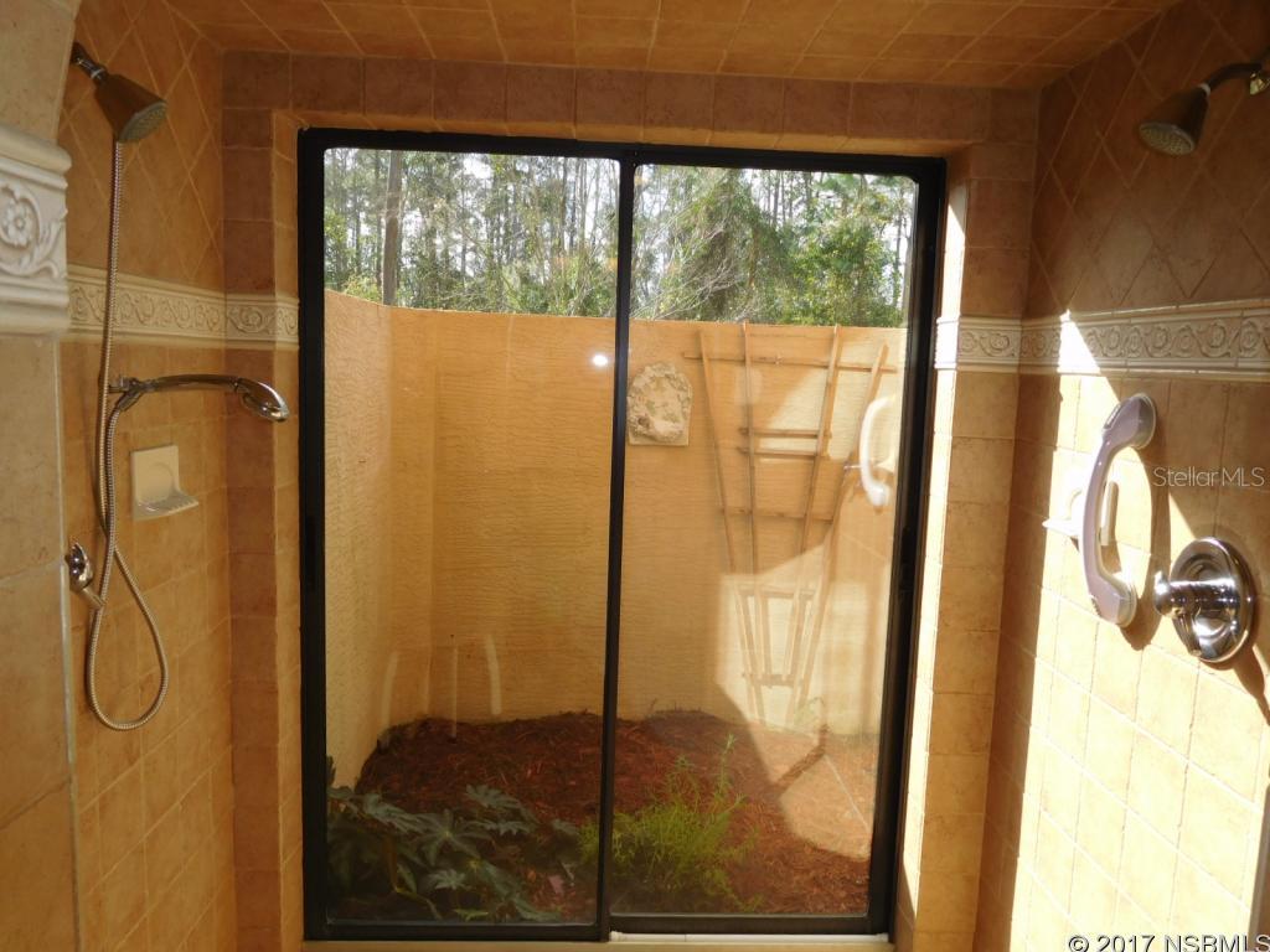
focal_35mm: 25
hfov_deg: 69.4
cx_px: 635
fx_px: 917
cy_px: 476
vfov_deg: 54.9
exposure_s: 1/200
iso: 125
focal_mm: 4.5
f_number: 3.4
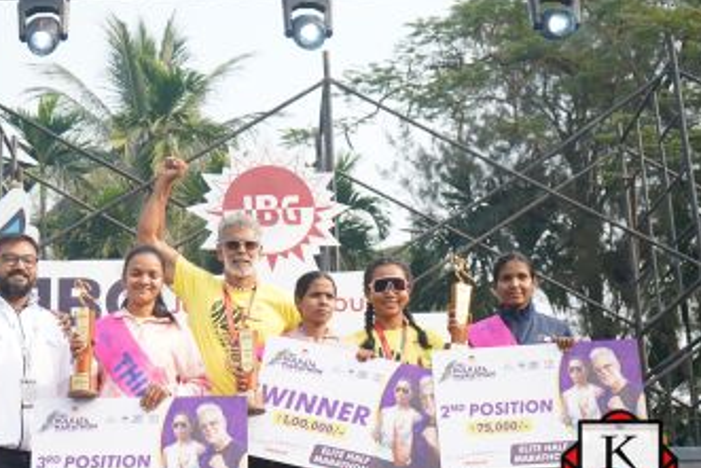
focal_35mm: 73
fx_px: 1422
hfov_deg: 27.5
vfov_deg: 18.7
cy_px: 240
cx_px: 239
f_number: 5.6
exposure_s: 1/640
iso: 500
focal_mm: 54
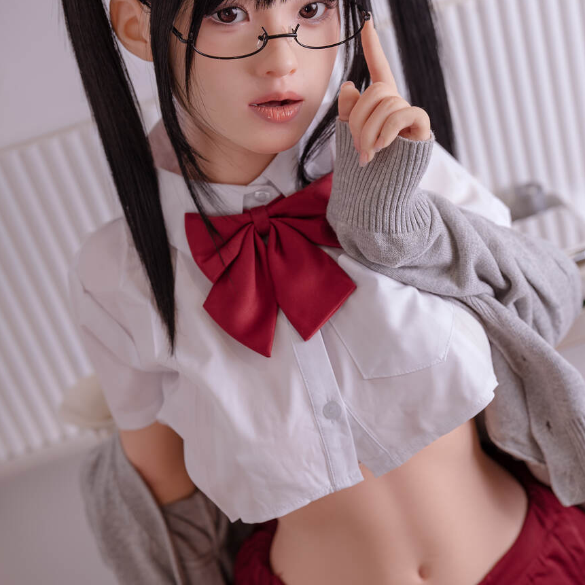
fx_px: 1415
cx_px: 327
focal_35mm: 74
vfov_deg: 23.4
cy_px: 317
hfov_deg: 23.3
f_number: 2.8
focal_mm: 50
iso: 50
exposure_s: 1/40
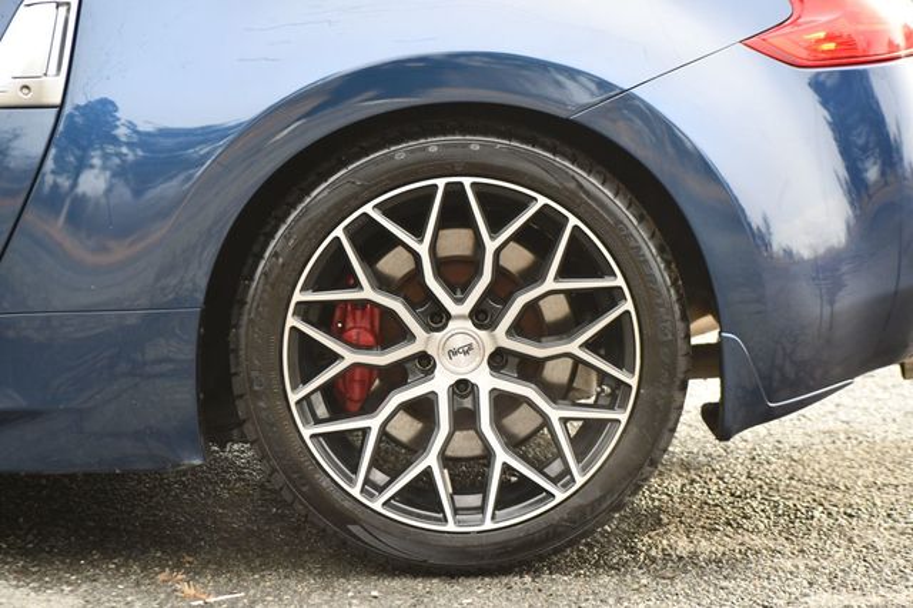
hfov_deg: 14.5
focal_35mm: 142
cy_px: 304
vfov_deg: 9.7
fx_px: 3599
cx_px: 456
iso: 720
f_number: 4.8
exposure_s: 1/250
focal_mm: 95
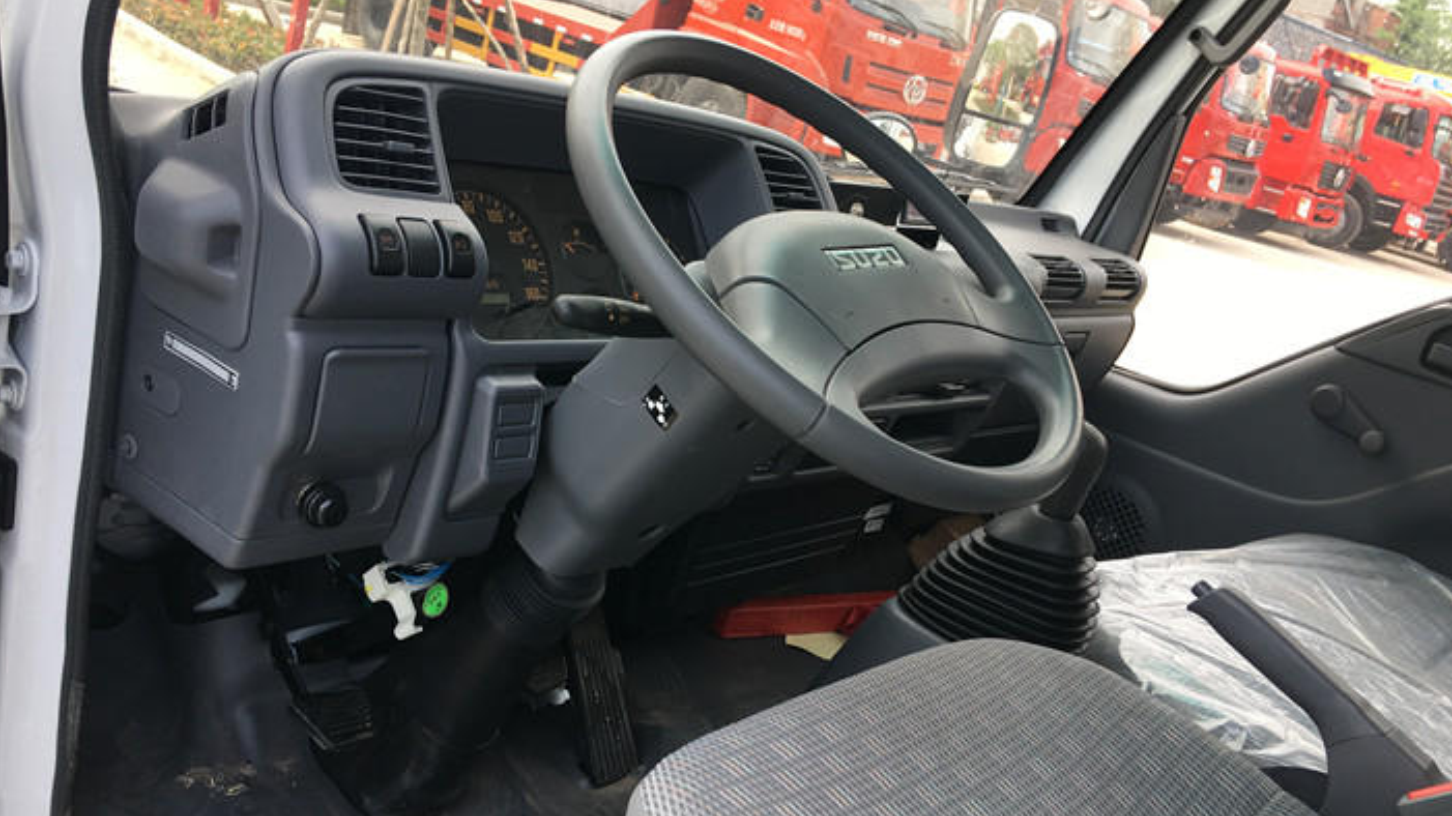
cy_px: 445
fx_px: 1232
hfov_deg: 61.0
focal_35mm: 32
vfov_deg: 36.6
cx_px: 727
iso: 25
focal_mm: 4.15
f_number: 2.2
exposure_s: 1/169
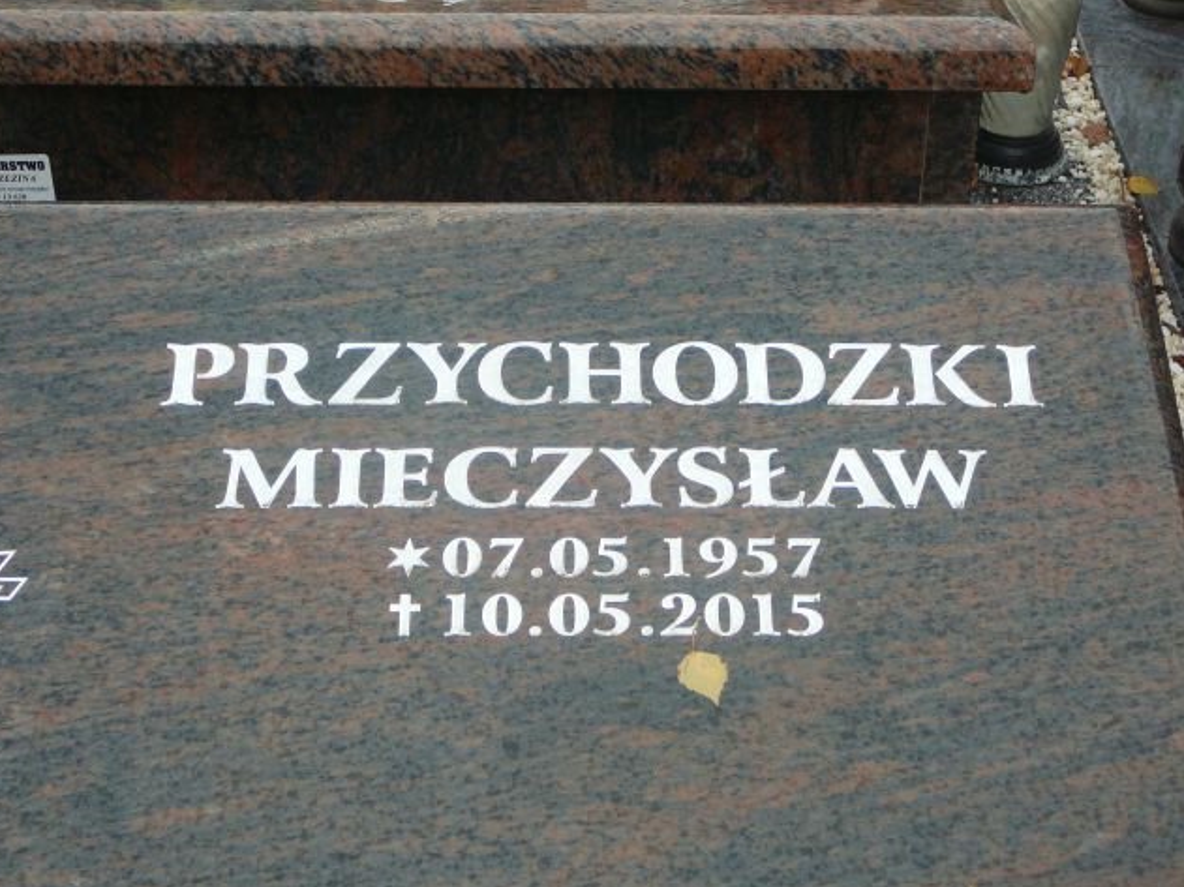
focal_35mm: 72
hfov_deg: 27.0
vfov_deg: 20.4
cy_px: 448
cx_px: 587
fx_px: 2462
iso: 80
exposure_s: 1/80
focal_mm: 10.5
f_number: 3.7
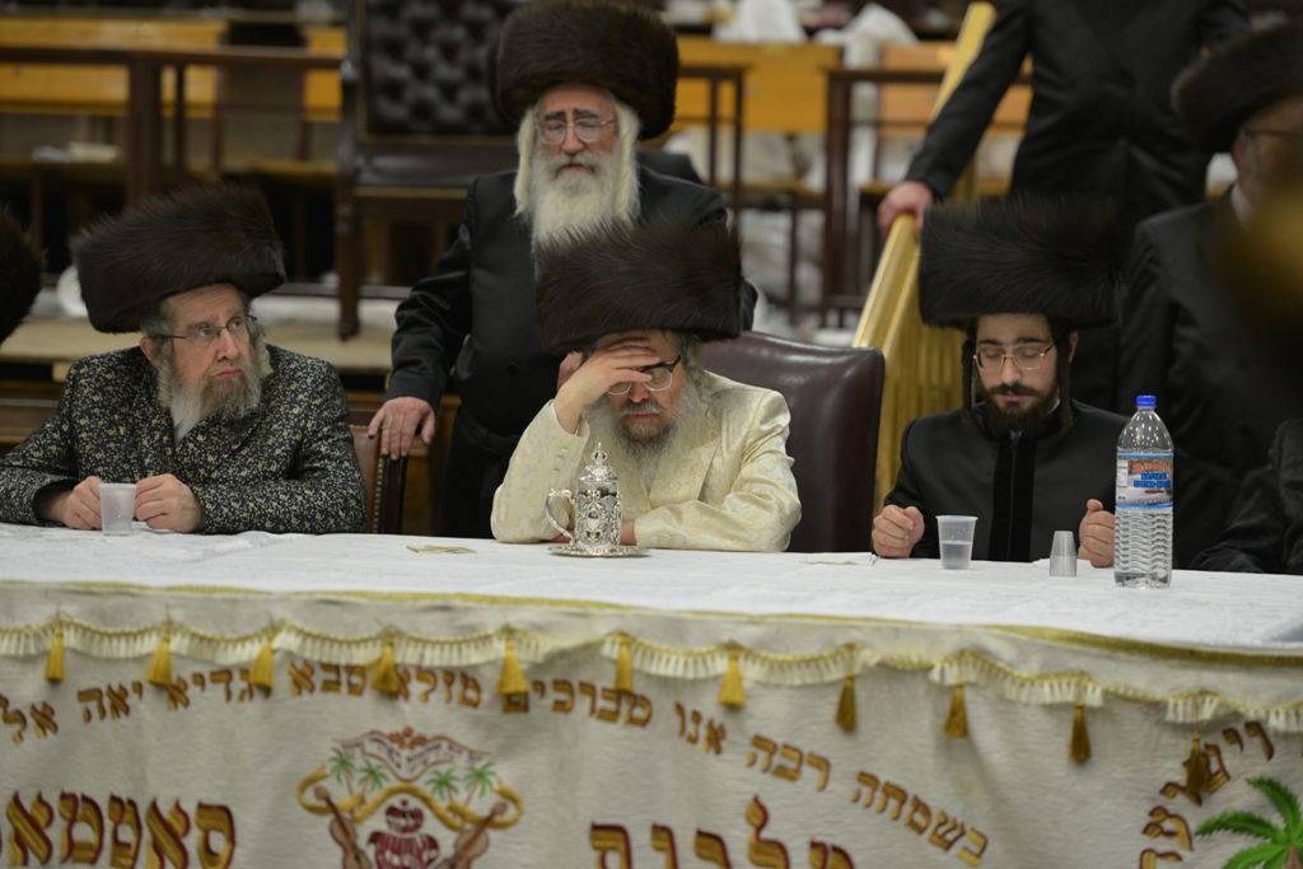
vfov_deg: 8.9
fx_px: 5611
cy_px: 434
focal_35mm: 155
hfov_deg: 13.2
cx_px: 652
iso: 800
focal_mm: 155
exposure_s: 1/125
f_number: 3.2
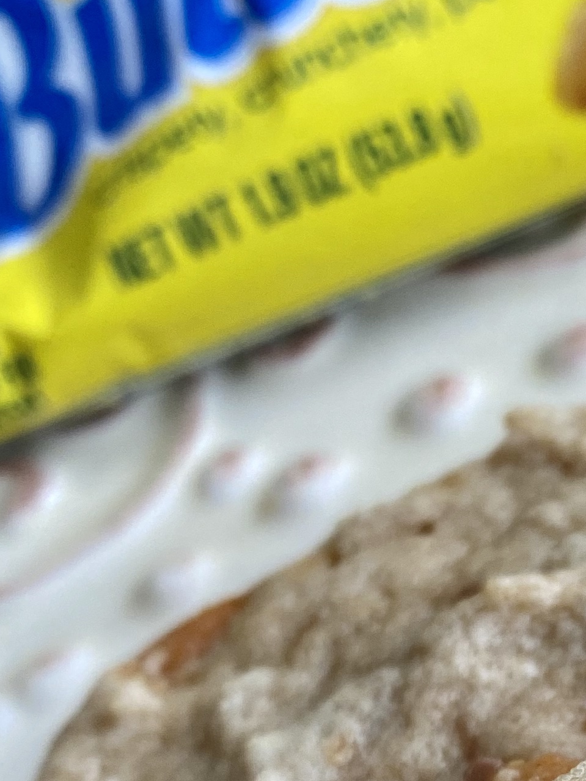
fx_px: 1850
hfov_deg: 17.1
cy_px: 724
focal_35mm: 82
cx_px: 728
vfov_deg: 23.1
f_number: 1.8
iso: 125
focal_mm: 4.25
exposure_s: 1/121
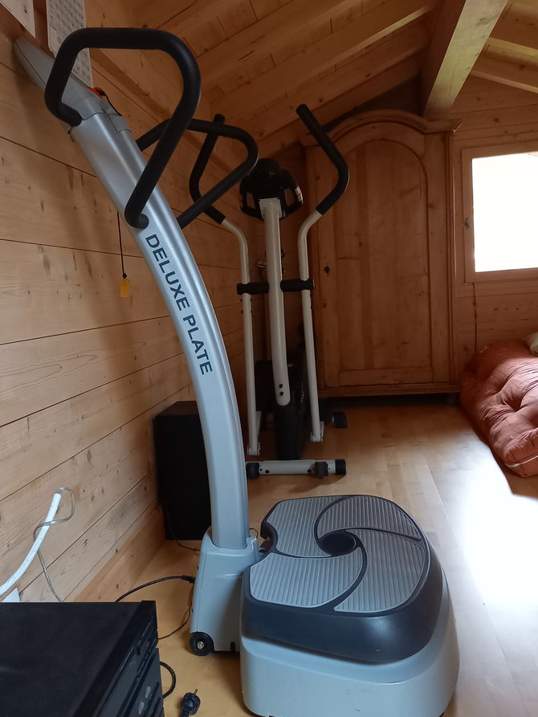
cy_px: 352
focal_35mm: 28
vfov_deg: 63.4
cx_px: 250
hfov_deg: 49.7
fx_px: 580
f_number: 2
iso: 640
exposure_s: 1/25
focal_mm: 4.6
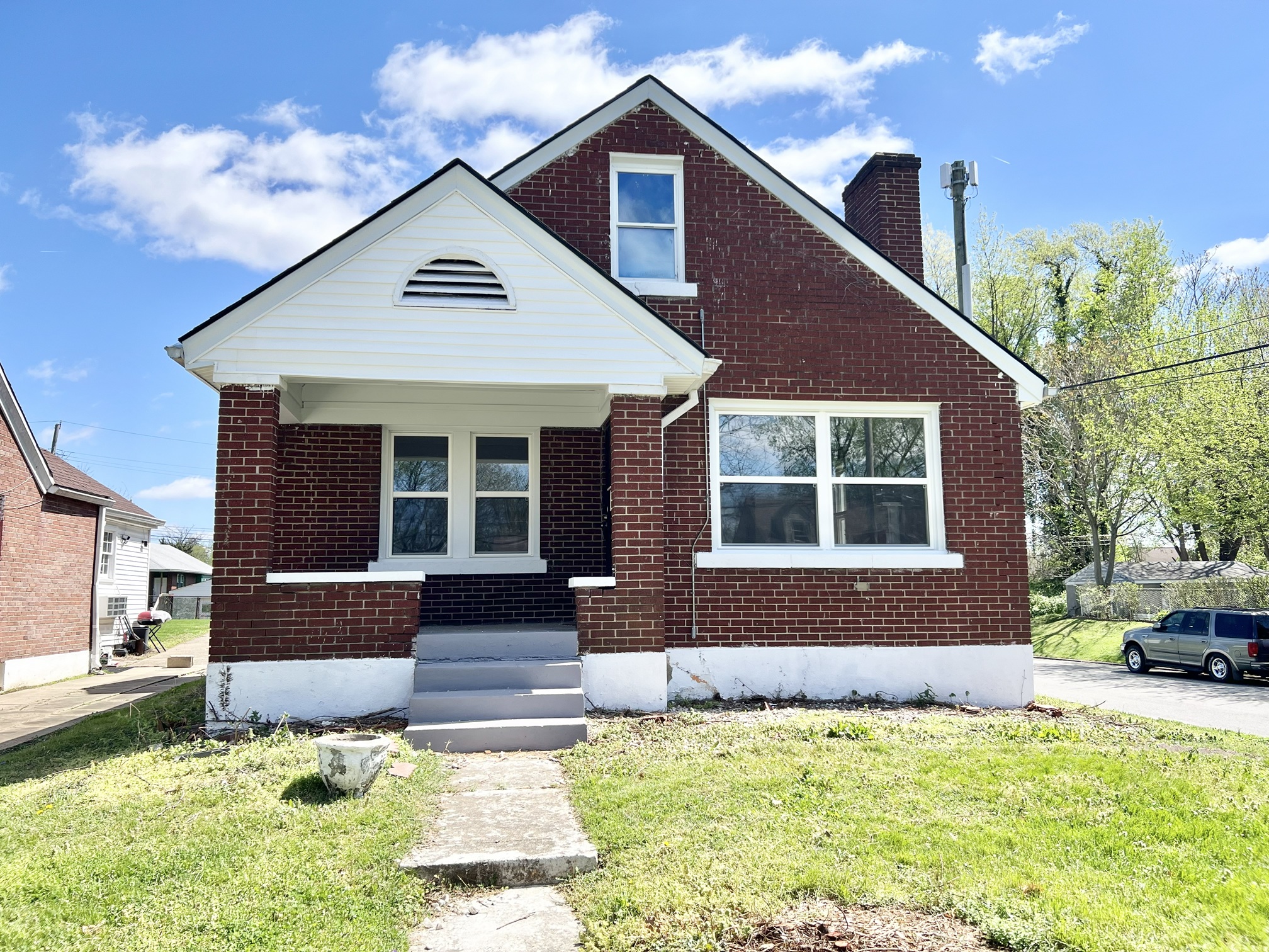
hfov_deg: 67.3
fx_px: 953
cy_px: 476
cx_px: 634
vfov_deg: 53.1
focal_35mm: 26
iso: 50
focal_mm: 5.7
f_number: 1.5
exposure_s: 1/2762
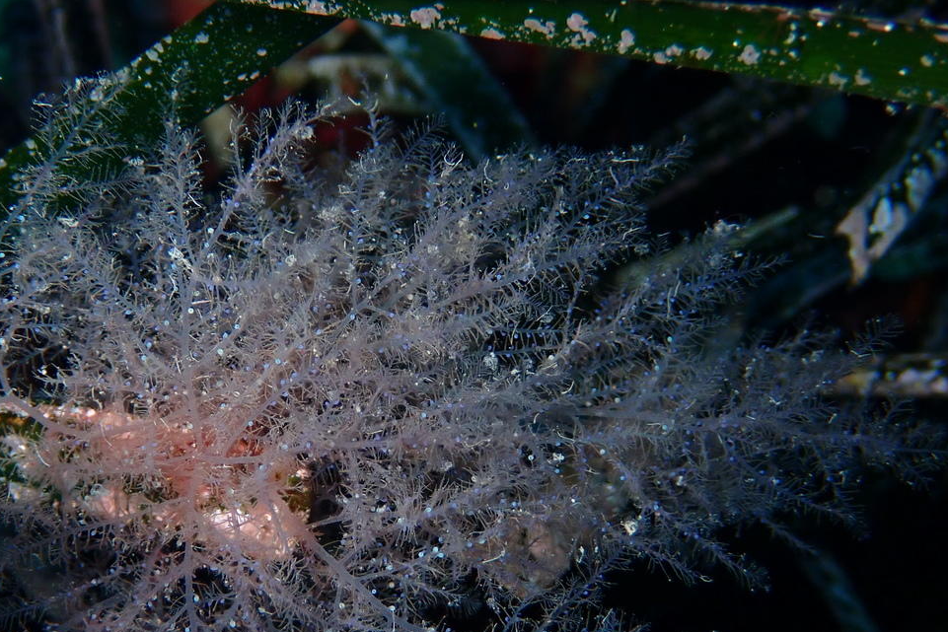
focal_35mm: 87
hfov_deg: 23.3
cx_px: 359
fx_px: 2291
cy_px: 411
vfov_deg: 15.7
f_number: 5
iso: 250
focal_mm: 11.88
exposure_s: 1/125
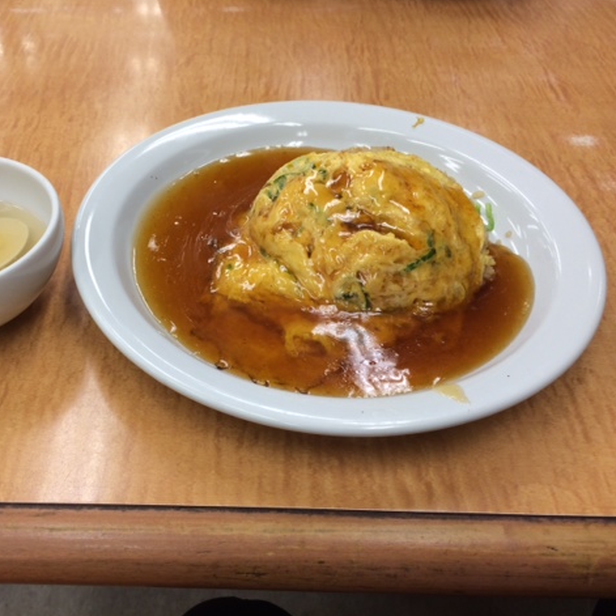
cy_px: 305
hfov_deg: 45.5
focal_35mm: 36
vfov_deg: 46.0
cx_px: 217
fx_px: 725
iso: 40
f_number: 2.2
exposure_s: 1/60
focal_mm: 4.12
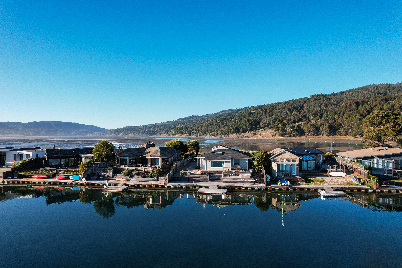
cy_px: 134
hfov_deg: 78.6
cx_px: 201
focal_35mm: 22
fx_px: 246
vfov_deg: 57.2
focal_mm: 8.38
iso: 120
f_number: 2.8
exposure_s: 1/1000
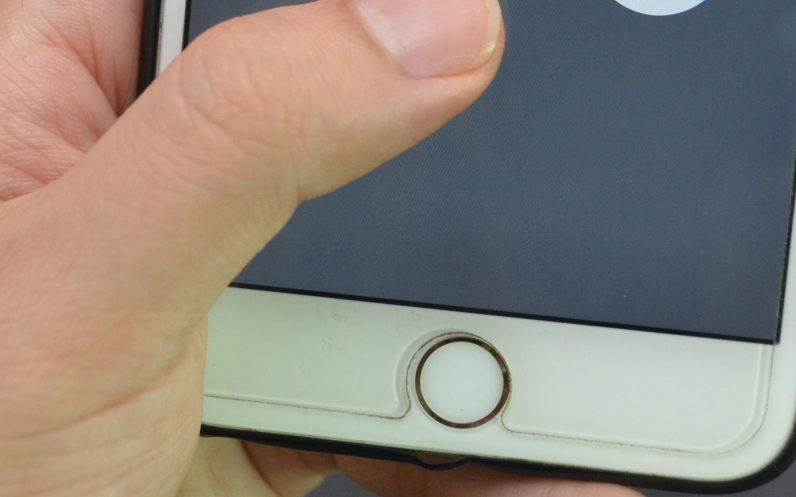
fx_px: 1996
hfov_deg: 22.6
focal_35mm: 92
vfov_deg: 13.9
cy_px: -37
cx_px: 419
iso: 1250
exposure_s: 1/500
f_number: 4.5
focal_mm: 28
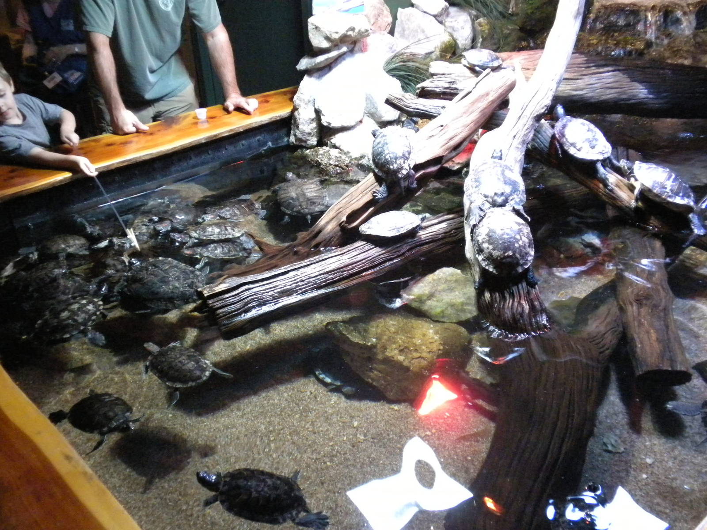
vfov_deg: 38.7
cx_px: 354
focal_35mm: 37
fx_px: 756
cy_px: 265
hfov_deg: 50.1
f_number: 3.5
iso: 800
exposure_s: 1/68.2
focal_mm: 6.6
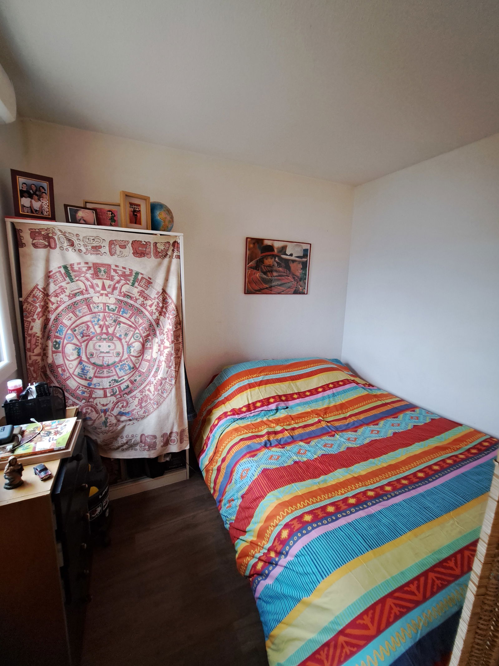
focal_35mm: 13
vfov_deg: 106.2
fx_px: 250
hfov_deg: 89.9
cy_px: 333
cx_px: 250
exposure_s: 1/25
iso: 320
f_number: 2.2
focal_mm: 1.74
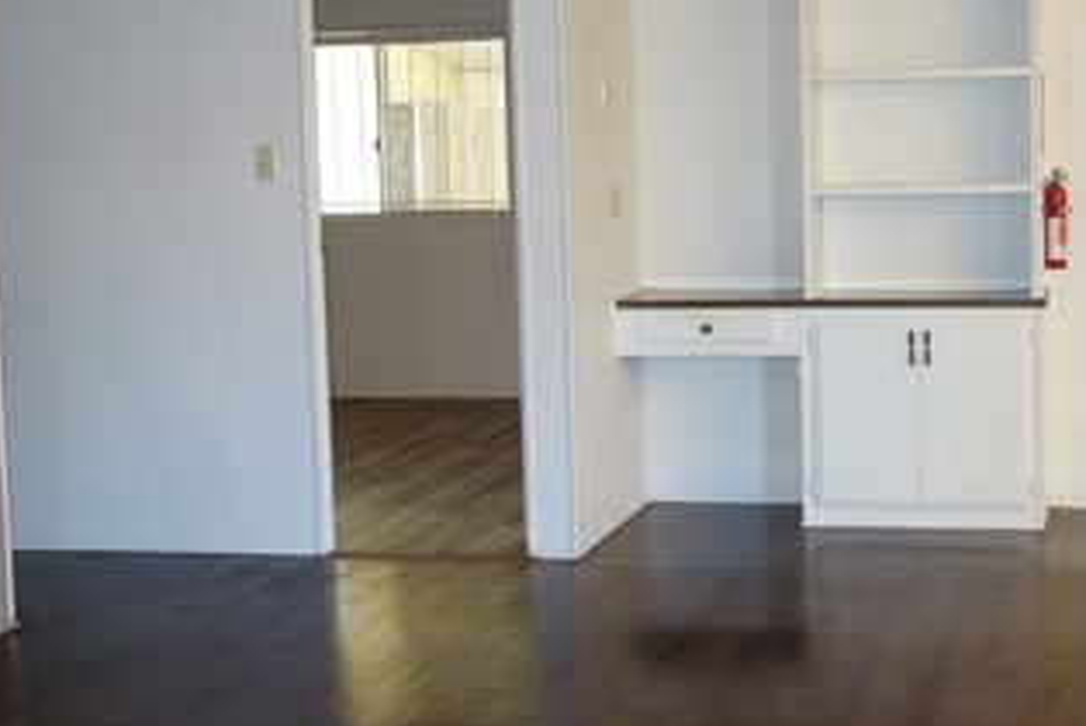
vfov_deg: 23.8
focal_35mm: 57
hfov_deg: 34.1
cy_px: 292
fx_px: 1721
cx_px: 851
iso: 200
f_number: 1.8
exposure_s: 1/30
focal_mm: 10.4
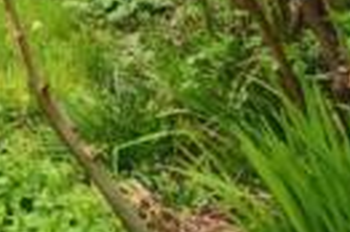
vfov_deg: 17.7
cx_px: -190
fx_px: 680
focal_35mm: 70
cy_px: -97
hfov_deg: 22.9
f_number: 6.7
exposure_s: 1/350
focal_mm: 14
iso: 400
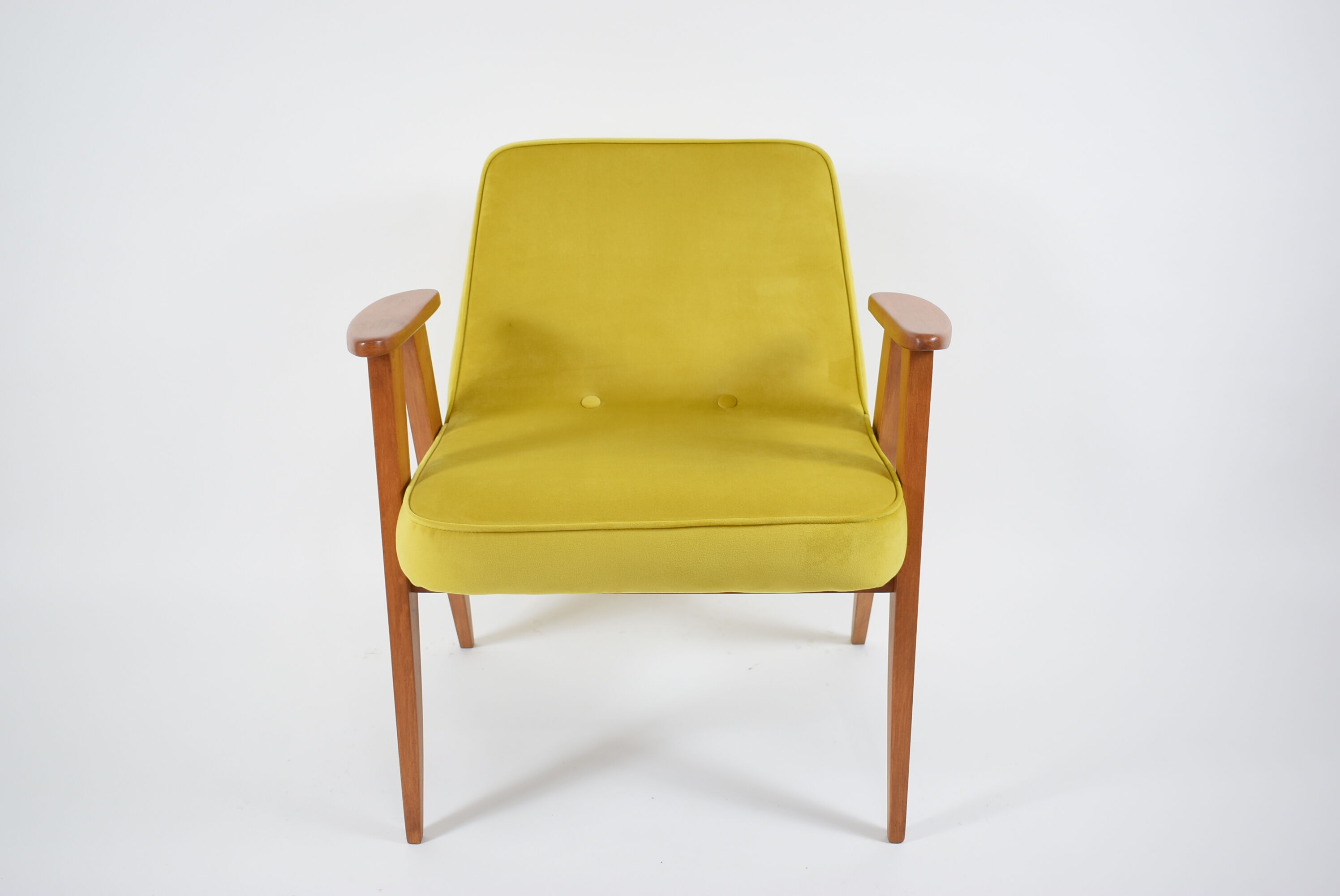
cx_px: 670
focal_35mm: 39
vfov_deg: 34.3
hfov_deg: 49.5
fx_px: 1453
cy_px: 448
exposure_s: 1/15
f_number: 4
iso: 100
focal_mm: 26
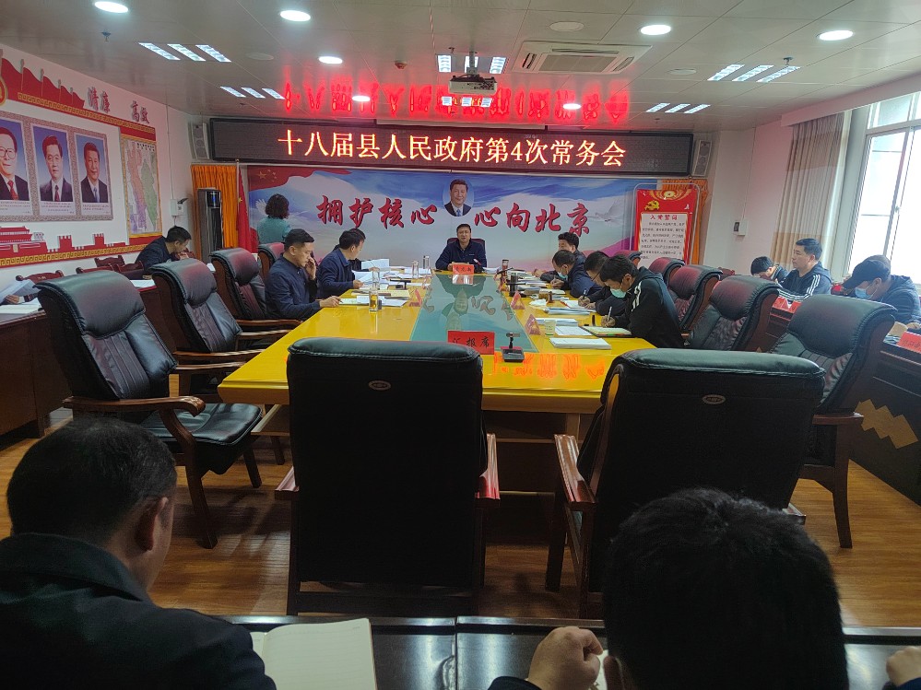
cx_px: 460
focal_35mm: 23
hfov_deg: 73.9
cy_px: 345
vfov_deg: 58.9
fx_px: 612
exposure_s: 1/50
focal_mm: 5.52
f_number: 1.9
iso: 784
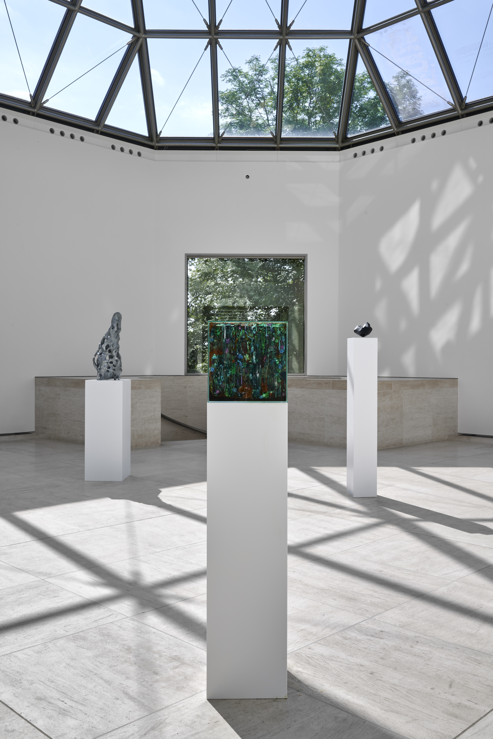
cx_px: 246
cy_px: 370
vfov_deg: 54.4
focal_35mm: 35
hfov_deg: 37.9
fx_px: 719
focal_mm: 35
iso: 100
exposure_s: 1/40
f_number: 16
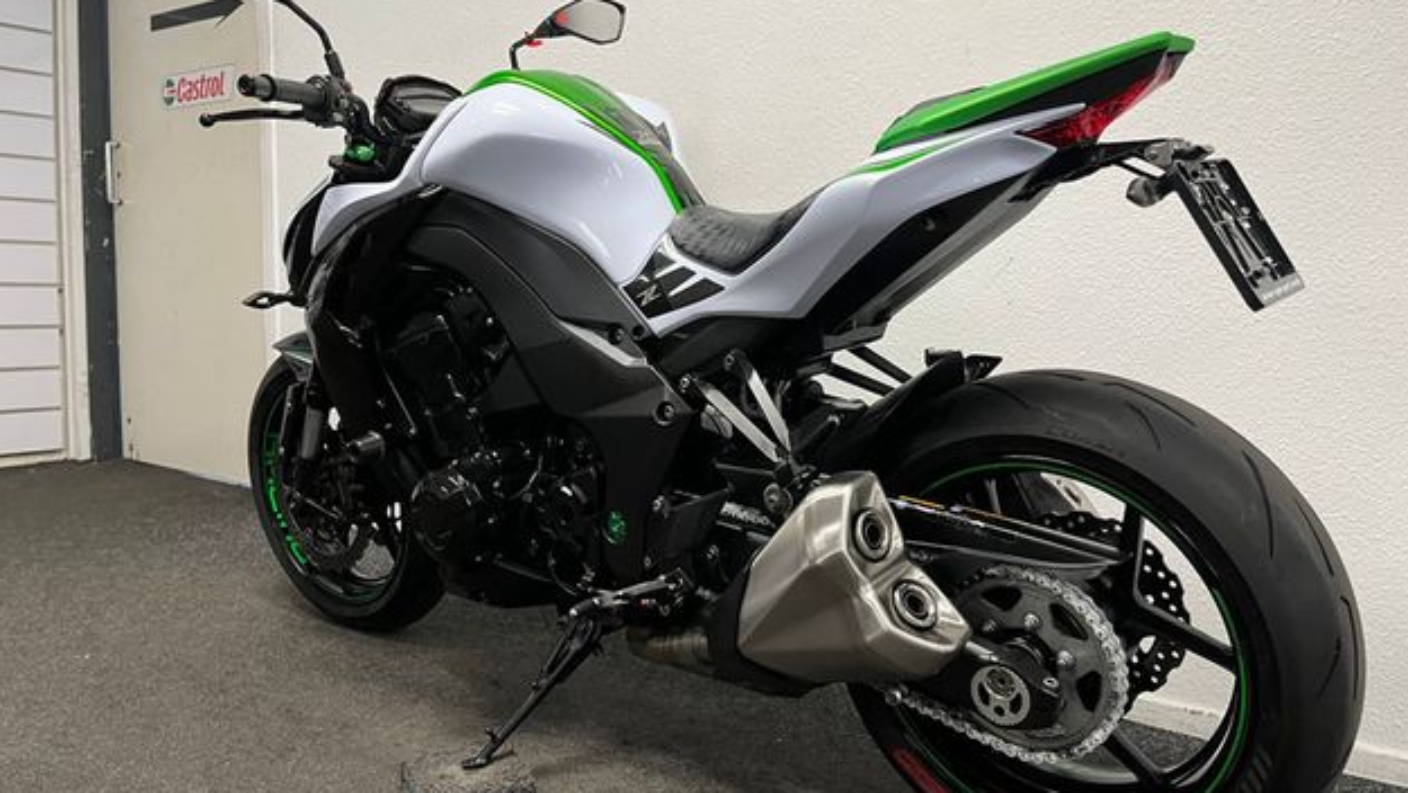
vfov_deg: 40.2
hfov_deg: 66.0
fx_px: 1083
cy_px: 383
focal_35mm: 29
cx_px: 719
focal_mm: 5.1
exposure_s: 1/50
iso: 80
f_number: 1.6
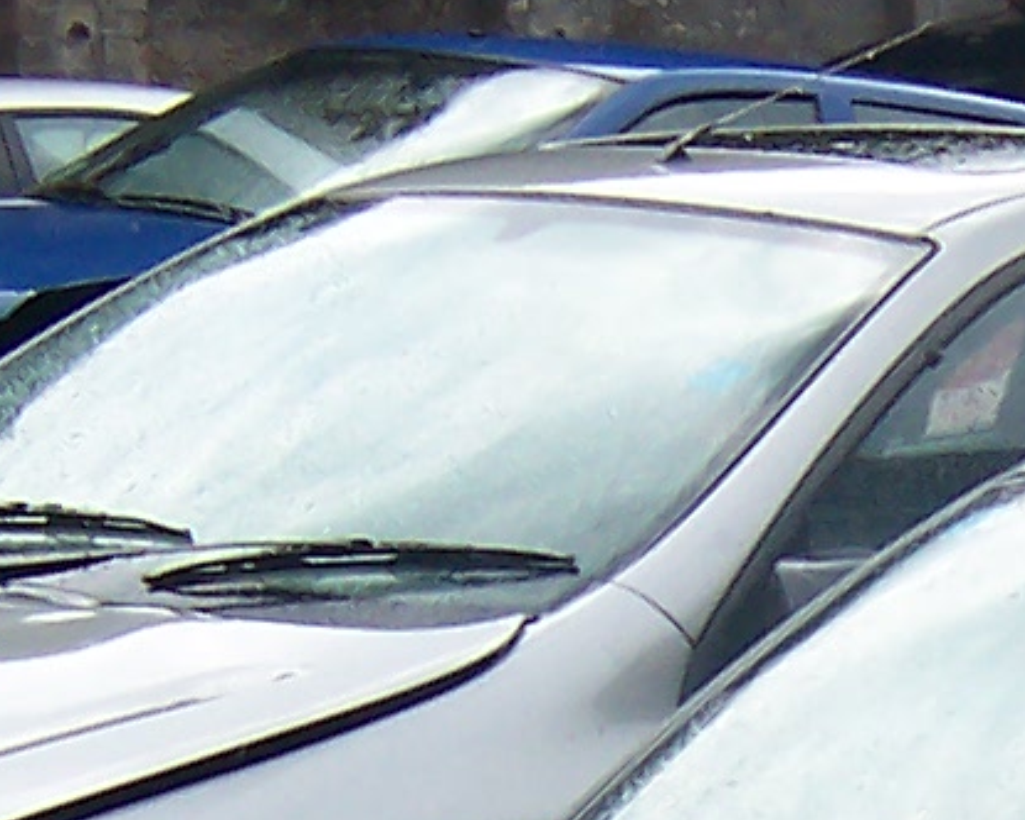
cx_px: 1232
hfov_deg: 10.6
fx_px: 5430
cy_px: 1047
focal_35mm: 179
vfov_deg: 8.5
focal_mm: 5.5
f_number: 4
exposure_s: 1/350
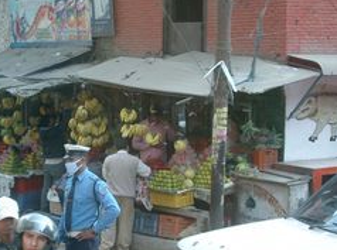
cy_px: 159
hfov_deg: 18.9
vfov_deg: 14.1
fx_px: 1009
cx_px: 106
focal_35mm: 104
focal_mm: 12.6
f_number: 3.4
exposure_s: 1/100
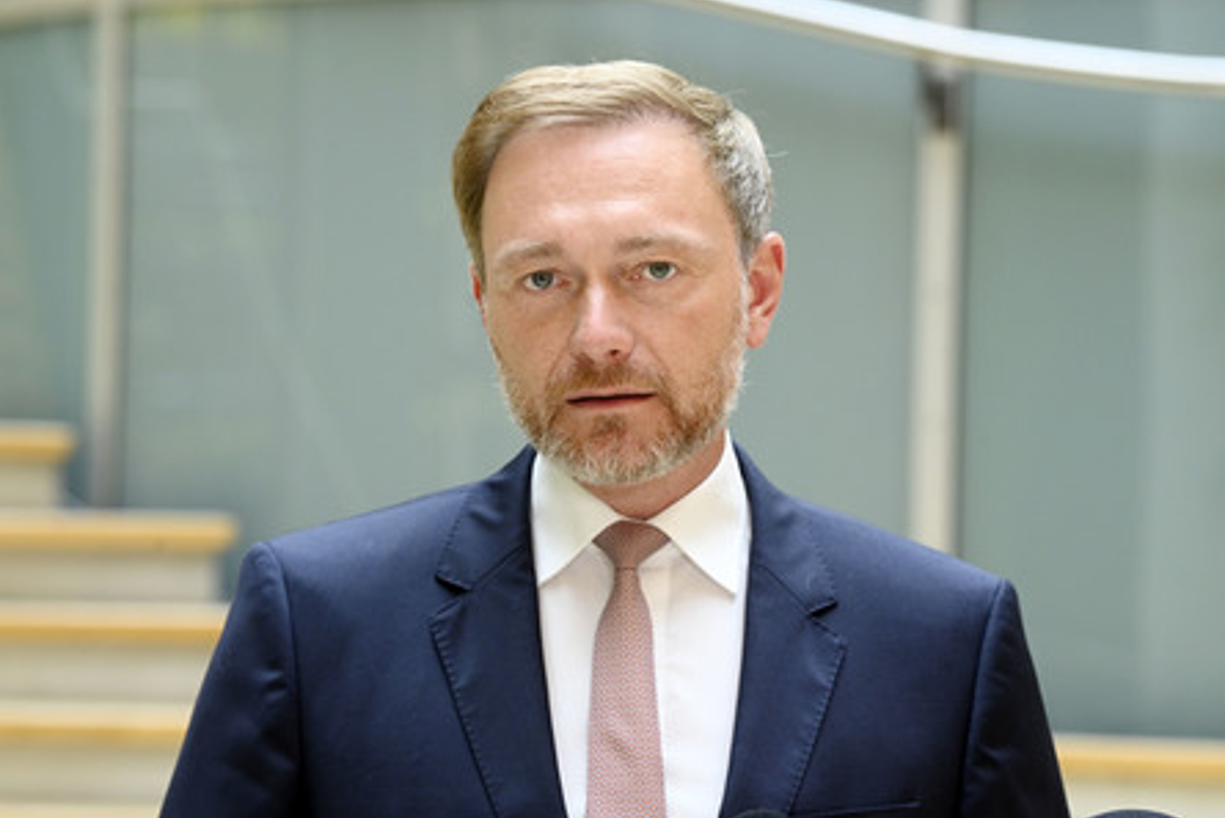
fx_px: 5684
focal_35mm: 167
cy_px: 408
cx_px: 618
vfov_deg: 8.2
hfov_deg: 12.3
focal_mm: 165
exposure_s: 1/200
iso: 2000
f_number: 7.1
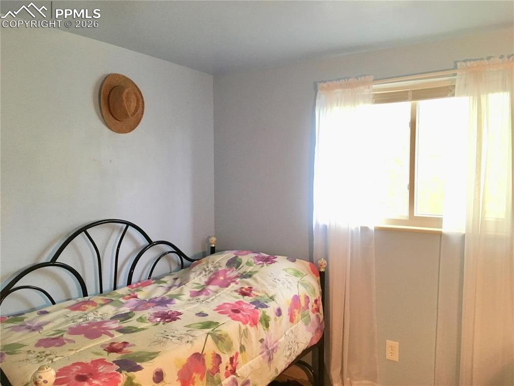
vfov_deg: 48.2
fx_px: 431
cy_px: 193
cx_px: 257
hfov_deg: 61.7
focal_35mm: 29
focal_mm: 4.15
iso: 160
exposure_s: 1/30
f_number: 2.2
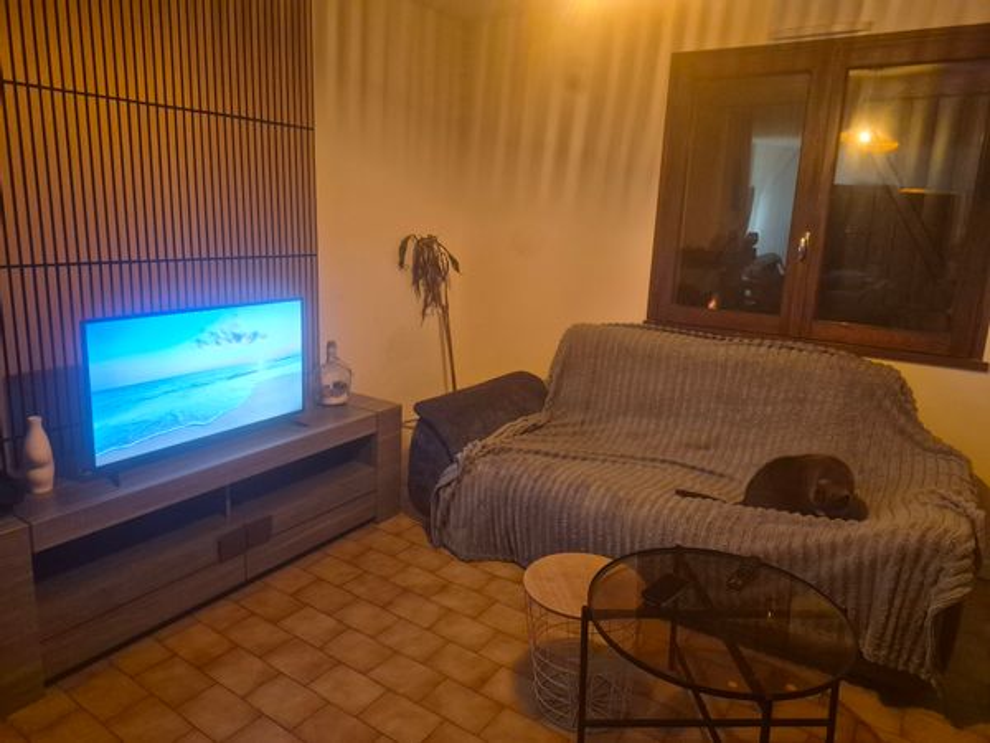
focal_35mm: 23
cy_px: 372
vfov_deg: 58.9
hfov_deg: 73.9
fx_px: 658
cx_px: 495
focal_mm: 5.4
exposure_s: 1/100
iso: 1250
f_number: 1.8
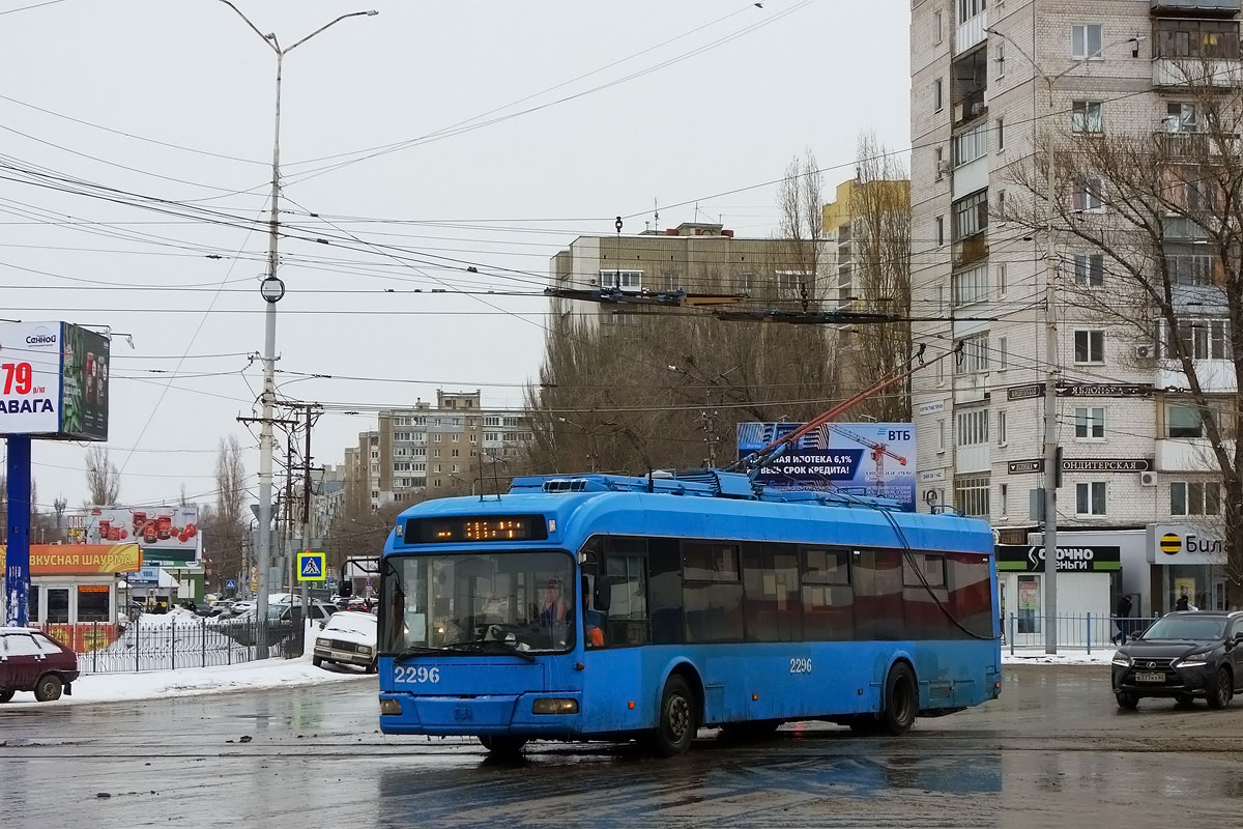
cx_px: 622
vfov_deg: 23.0
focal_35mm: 59
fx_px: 2037
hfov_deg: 33.9
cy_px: 414
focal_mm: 21.77
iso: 125
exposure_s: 1/500
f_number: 4.5
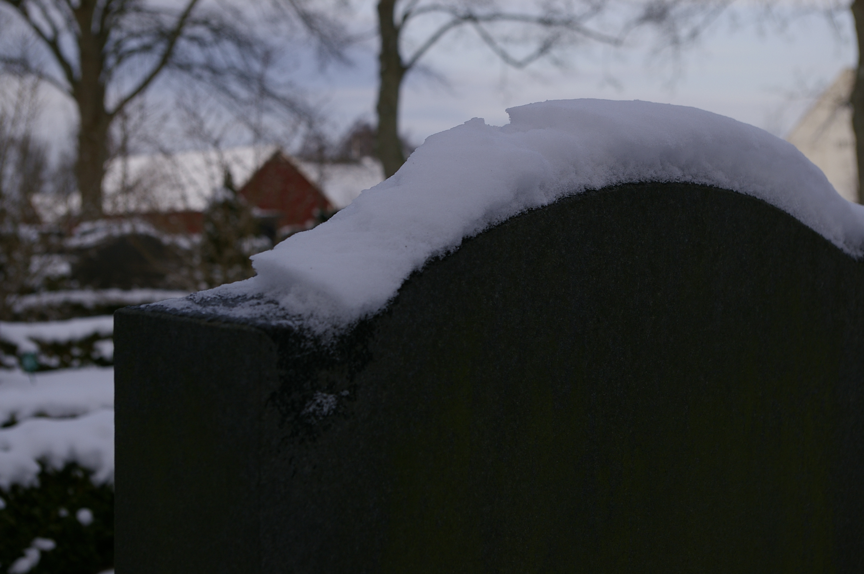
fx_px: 1619
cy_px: 287
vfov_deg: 20.1
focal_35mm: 68
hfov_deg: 29.9
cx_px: 432
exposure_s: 1/250
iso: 200
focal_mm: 45
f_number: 8
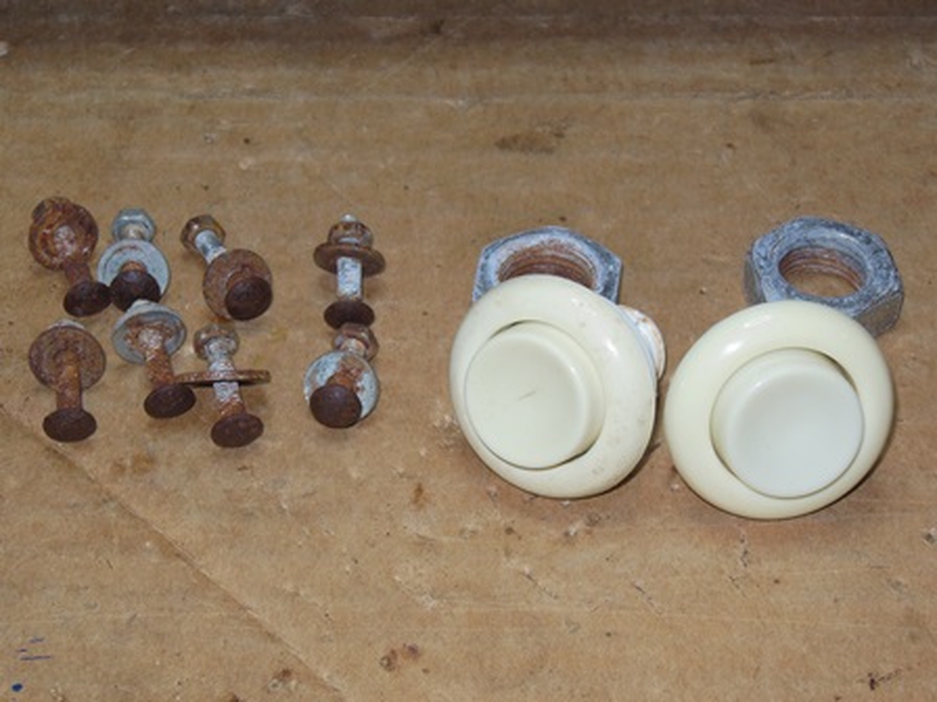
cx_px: 468
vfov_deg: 22.3
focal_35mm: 66
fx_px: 1787
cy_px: 351
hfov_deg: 29.4
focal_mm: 11.7
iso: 125
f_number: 4.3
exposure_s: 1/60
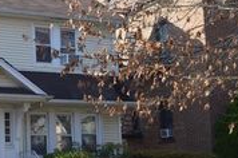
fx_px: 667
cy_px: 88
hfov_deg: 18.8
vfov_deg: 13.5
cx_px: -71
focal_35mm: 101
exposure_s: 1/400
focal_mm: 24
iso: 100
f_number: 3.8
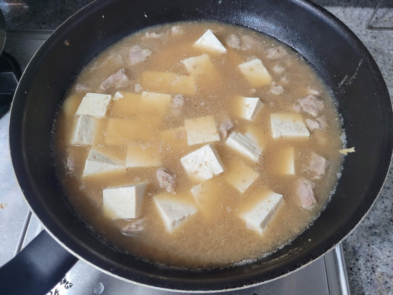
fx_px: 295
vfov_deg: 53.1
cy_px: 148
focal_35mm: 26
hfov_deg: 67.3
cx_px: 196
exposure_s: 1/40
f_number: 1.8
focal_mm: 5.4
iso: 250
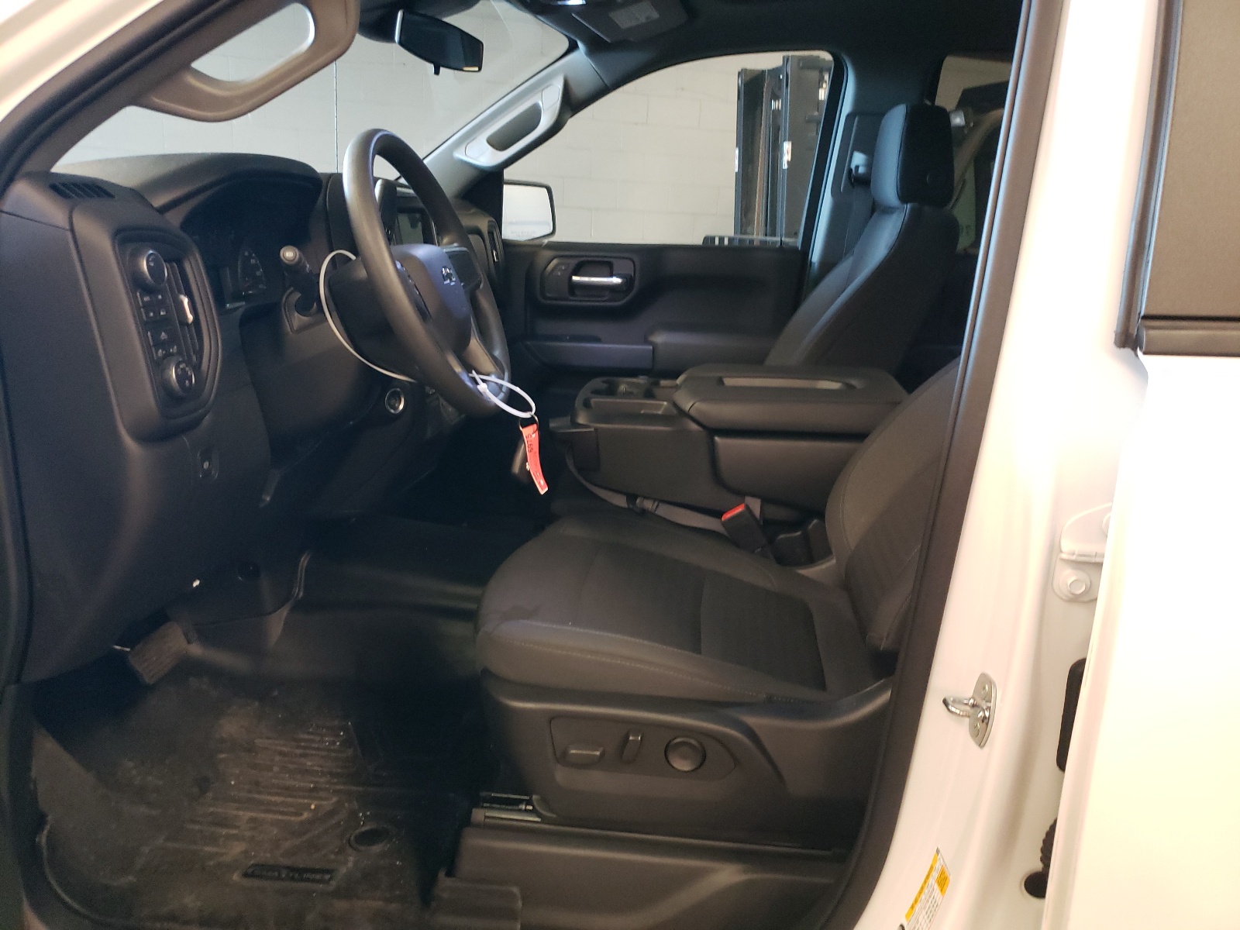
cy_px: 465
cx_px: 620
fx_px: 931
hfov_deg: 67.3
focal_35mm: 26
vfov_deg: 53.1
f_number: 1.5
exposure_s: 1/40
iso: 315
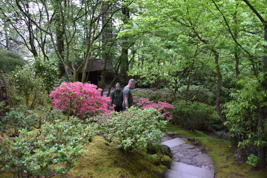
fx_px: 208
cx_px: 134
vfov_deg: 46.4
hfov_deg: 65.5
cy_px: 89
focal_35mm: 28
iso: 800
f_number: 3.5
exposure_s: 1/60
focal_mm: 28
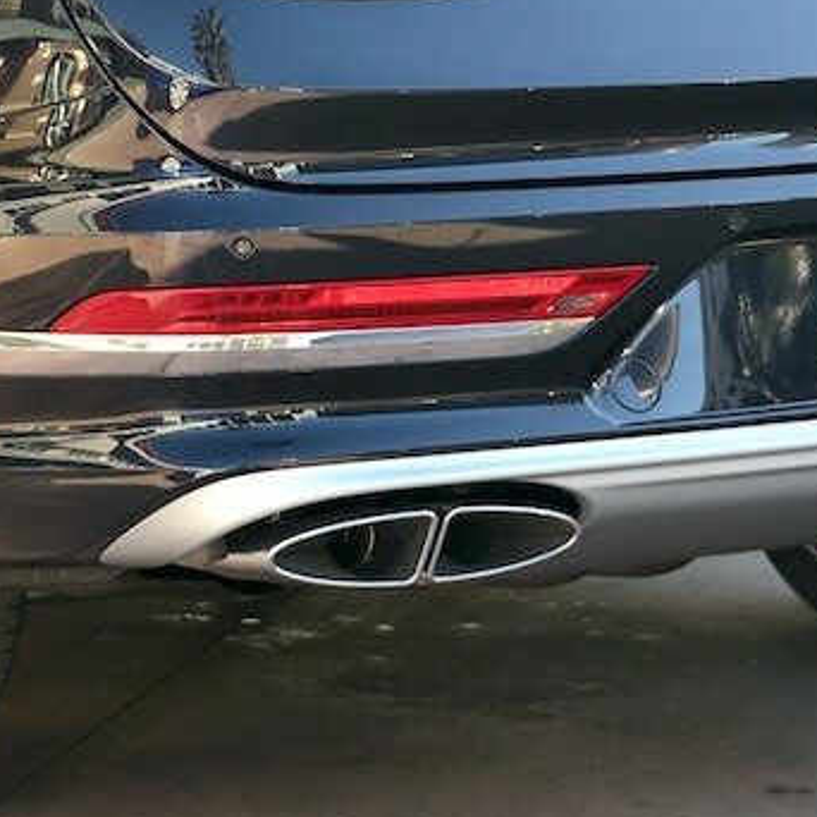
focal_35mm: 197
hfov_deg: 8.9
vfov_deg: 8.8
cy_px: -98
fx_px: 5260
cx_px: 127
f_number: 4.8
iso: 100
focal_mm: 62
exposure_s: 1/50
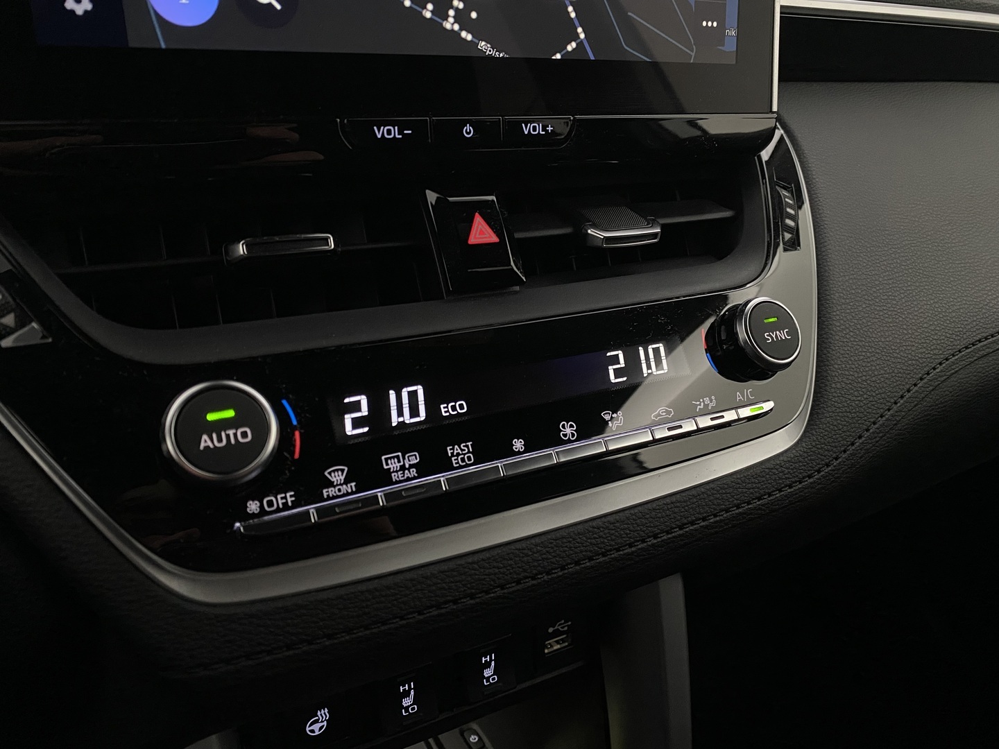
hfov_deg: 67.3
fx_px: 750
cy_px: 374
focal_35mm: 26
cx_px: 500
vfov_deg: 53.1
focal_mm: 4.25
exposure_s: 1/50
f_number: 1.8
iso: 500
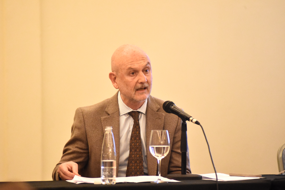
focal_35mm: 278
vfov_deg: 5.0
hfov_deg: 7.4
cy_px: 95
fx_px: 2197
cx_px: 142
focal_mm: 185
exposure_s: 1/200
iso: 8000
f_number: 2.8
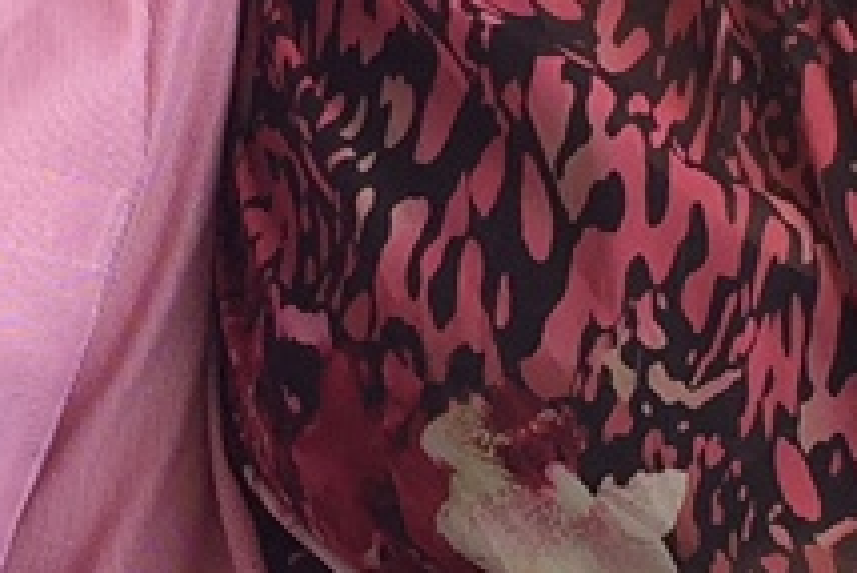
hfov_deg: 8.9
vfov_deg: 6.0
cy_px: 297
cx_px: 428
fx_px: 5479
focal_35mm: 230
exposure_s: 1/384
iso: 32
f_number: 2.2
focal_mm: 4.15
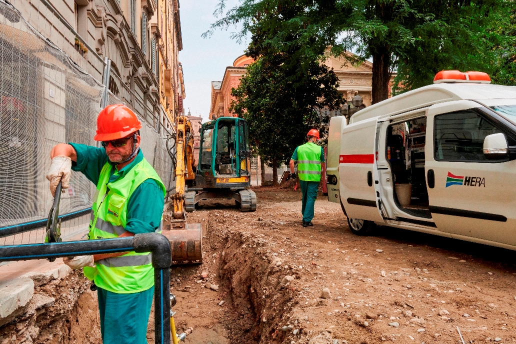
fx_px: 344
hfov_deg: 73.7
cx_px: 258
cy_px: 172
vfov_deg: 53.1
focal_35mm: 24
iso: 1600
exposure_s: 1/400
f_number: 16
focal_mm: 24
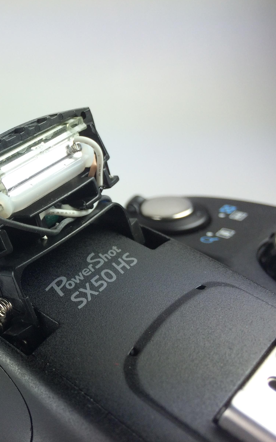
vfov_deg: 47.2
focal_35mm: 42
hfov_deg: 28.0
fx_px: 506
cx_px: -22
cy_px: 225
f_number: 2.2
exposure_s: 1/387
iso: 32
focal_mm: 4.15
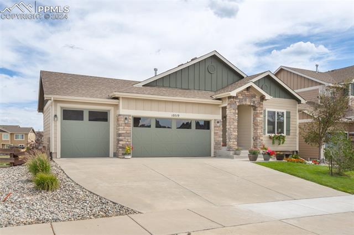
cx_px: 177
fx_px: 285
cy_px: 118
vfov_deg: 44.9
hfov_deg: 63.7
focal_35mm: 29
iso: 250
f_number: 6.3
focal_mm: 29
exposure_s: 1/400
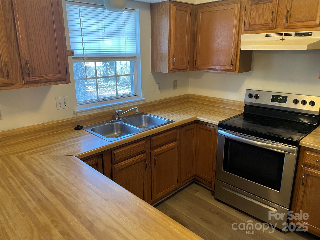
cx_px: 160
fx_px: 240
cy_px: 120
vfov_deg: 53.1
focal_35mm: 26
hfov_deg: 67.3
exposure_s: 1/60
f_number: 1.6
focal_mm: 4.2
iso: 320
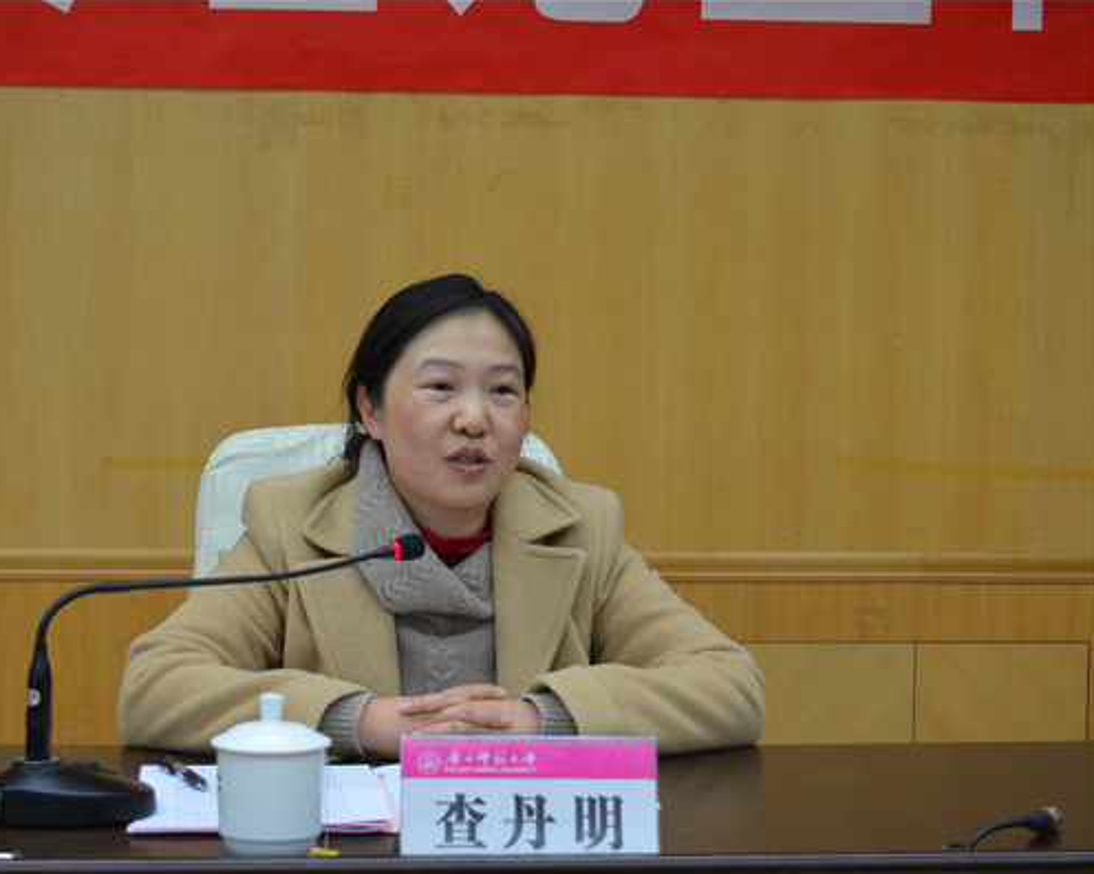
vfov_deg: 20.4
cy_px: 439
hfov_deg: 25.4
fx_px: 2426
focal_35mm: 75
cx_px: 439
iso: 500
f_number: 5
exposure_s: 1/60
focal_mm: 44
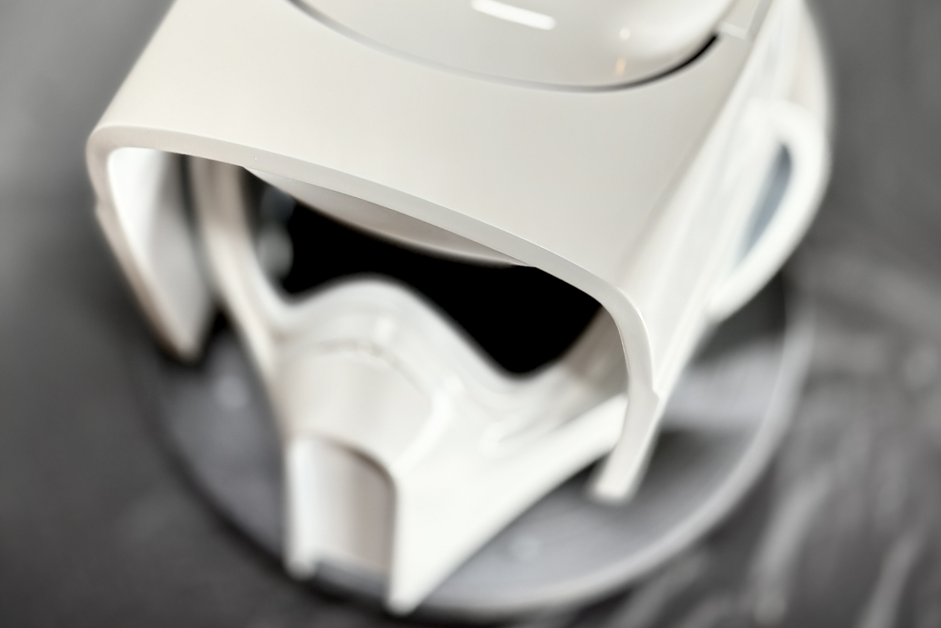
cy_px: 149
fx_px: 1751
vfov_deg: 20.1
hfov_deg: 30.1
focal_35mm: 67
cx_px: 473
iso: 100
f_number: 1.78
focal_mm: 6.86
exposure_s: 1/120
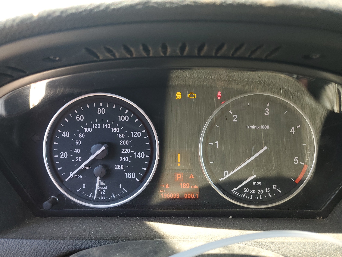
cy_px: 128
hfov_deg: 67.3
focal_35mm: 26
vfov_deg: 53.1
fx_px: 257
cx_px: 171
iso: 50
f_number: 1.5
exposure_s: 1/133
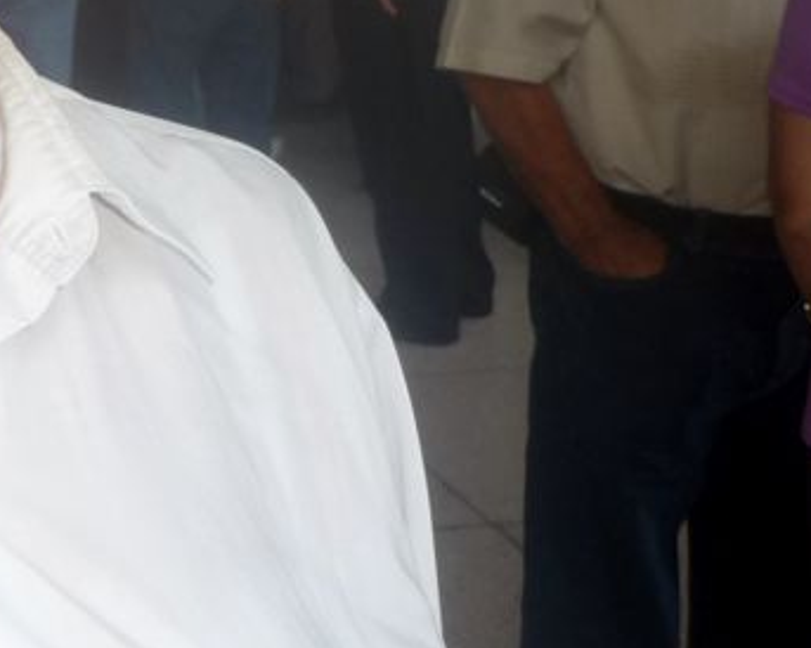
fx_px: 2255
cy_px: 7
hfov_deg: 18.7
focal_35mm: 94
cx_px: -281
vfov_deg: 16.0
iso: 100
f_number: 2.8
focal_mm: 5.5
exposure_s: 1/125
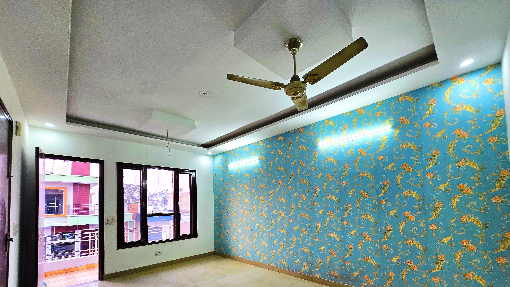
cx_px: 257
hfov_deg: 103.0
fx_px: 203
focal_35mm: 15
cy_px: 194
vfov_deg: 68.3
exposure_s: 1/50
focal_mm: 1.7
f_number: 2.2
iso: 80
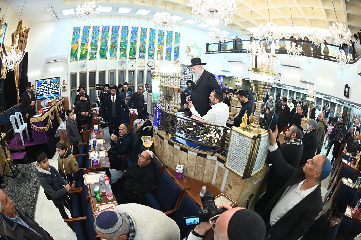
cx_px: 180
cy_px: 120
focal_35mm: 16
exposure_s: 1/160
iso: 1250
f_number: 5
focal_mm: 16
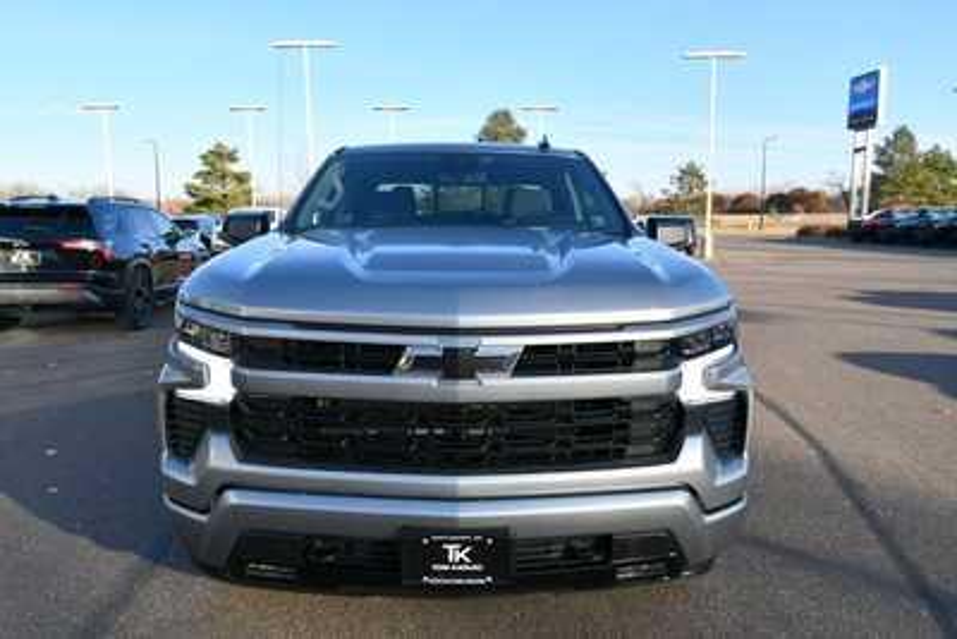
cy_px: 320
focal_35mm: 25
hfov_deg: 71.5
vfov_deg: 51.3
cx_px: 478
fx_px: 665
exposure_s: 1/250
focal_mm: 17
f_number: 8
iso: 200
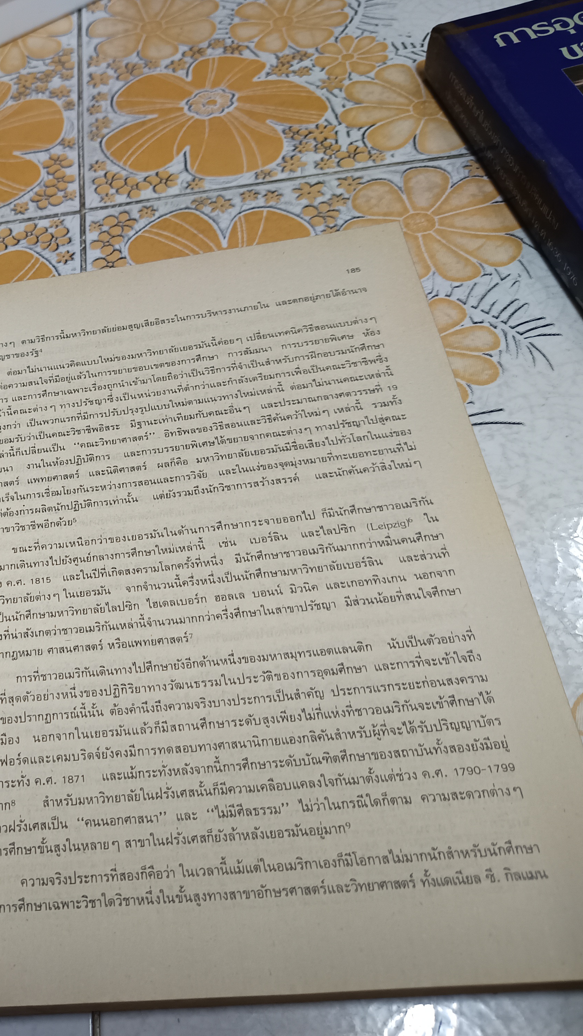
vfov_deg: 56.6
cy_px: 517
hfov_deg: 31.2
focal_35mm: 35
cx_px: -2
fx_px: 962
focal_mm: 5.31
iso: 874
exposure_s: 1/33.3
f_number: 1.7
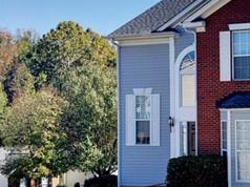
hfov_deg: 22.2
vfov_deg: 18.8
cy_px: 112
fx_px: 563
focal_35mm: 78
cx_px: 335
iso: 25
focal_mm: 4.15
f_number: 2.2
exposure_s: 1/1115
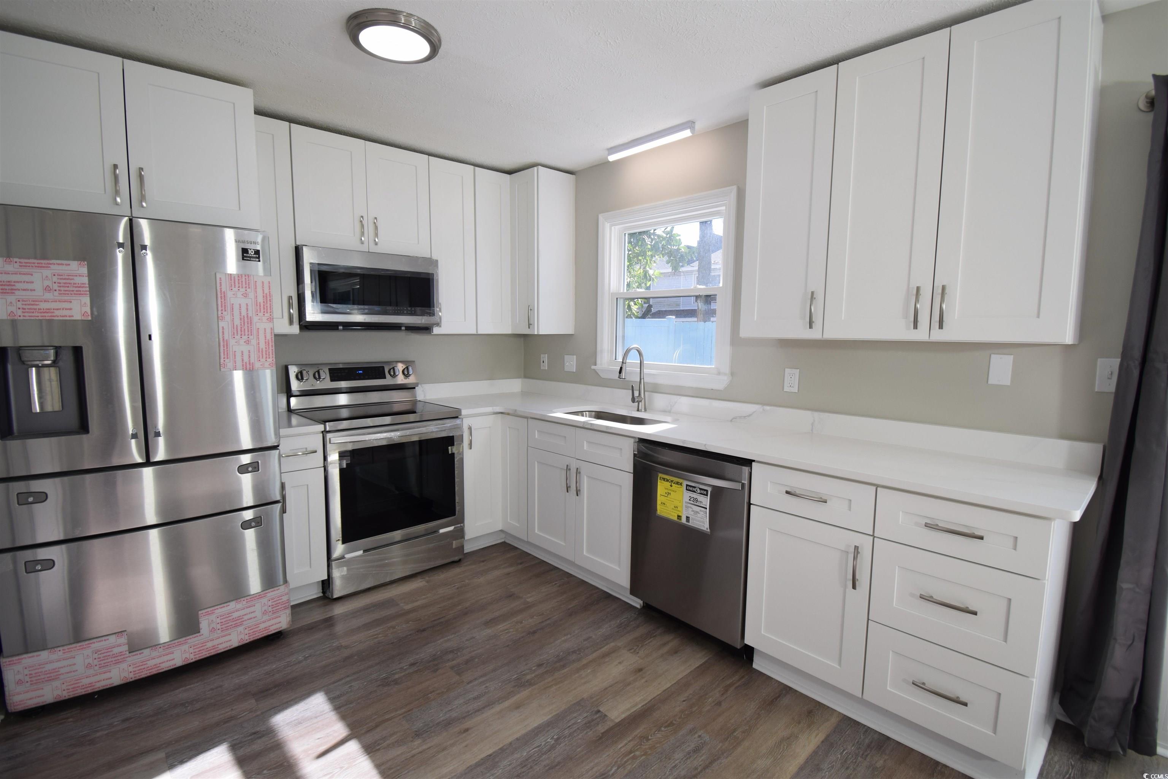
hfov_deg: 95.0
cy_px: 390
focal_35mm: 16
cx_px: 584
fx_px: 535
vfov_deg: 72.1
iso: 400
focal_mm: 11
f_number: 6.3
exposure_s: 1/160
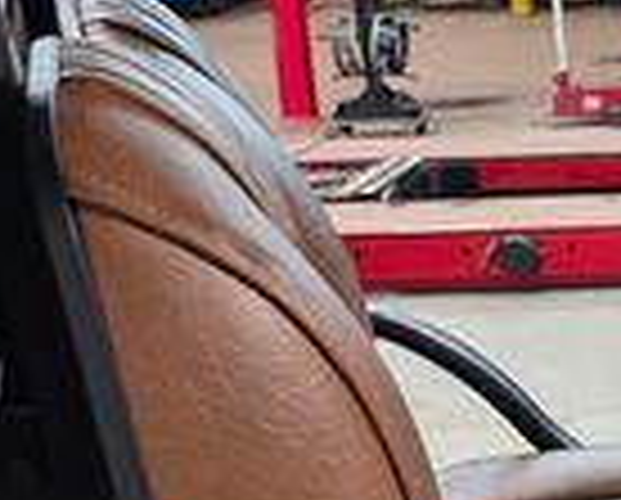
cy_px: 640
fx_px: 1915
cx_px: 1134
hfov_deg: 15.6
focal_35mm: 104
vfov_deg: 14.3
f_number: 1.7
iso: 200
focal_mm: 6.3
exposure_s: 1/120
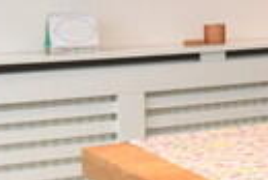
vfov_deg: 11.5
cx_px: 402
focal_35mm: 118
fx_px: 879
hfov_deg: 15.9
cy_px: -24
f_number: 4.5
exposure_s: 1/160
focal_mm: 10
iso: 800
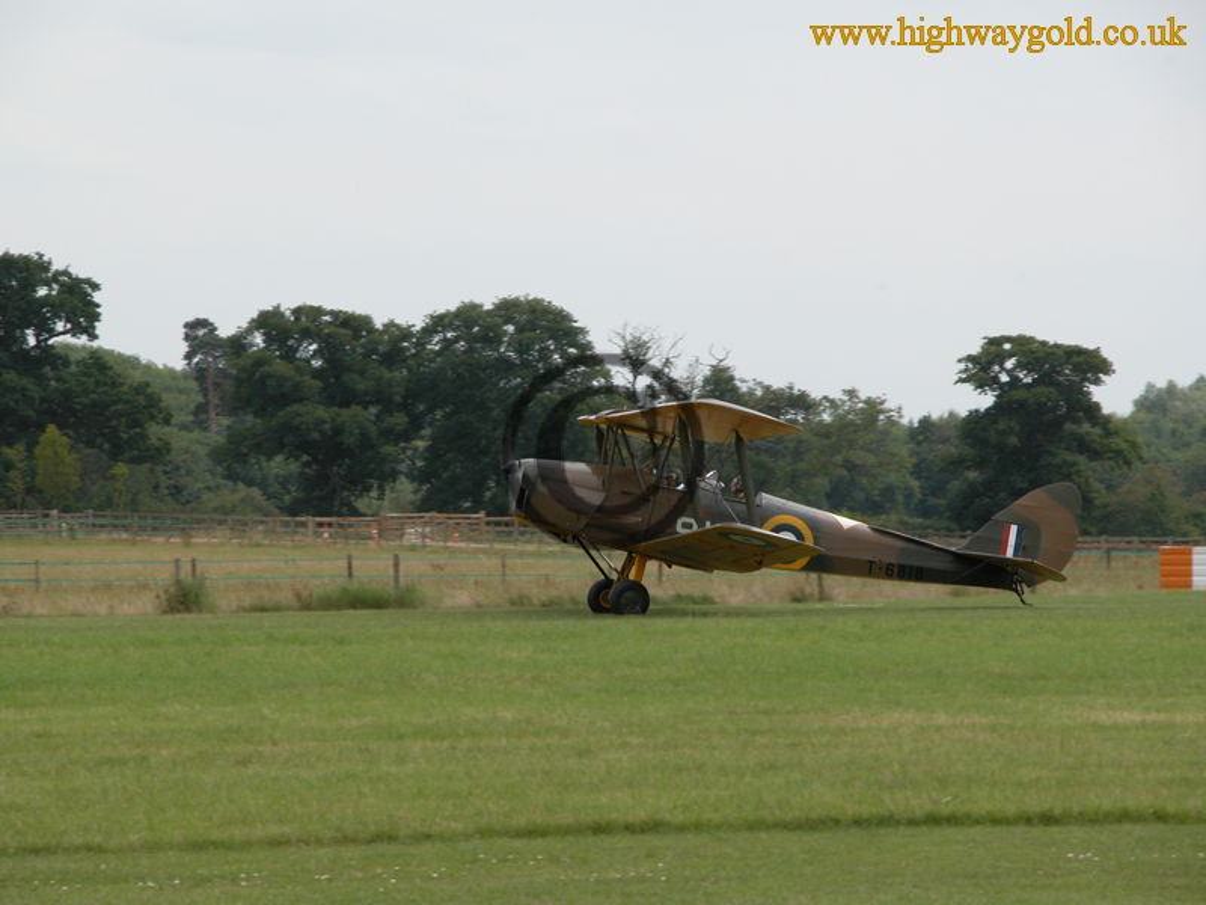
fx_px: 7769
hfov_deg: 8.9
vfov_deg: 6.7
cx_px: 603
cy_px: 452
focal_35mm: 223
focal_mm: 56.7
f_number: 5.8
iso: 100
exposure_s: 1/312
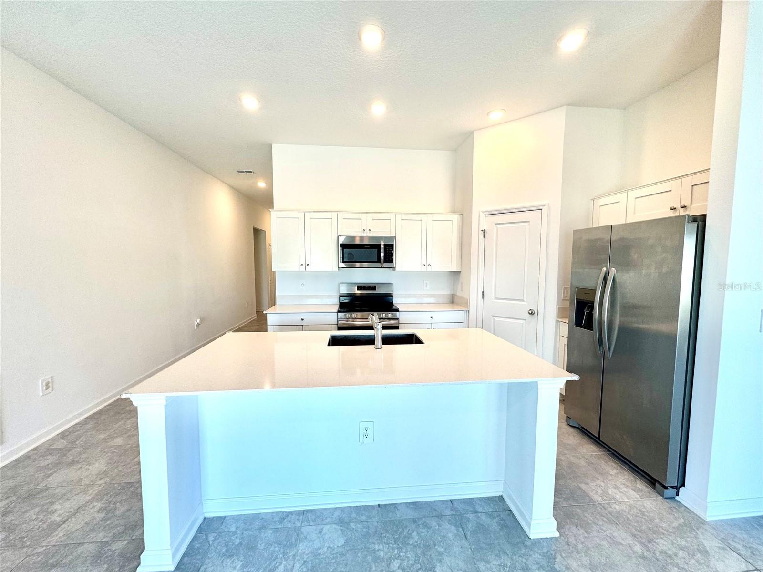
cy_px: 286
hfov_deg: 102.1
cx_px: 382
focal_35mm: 14
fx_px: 309
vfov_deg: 85.7
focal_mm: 2.22
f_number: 2.2
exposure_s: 1/120
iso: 80
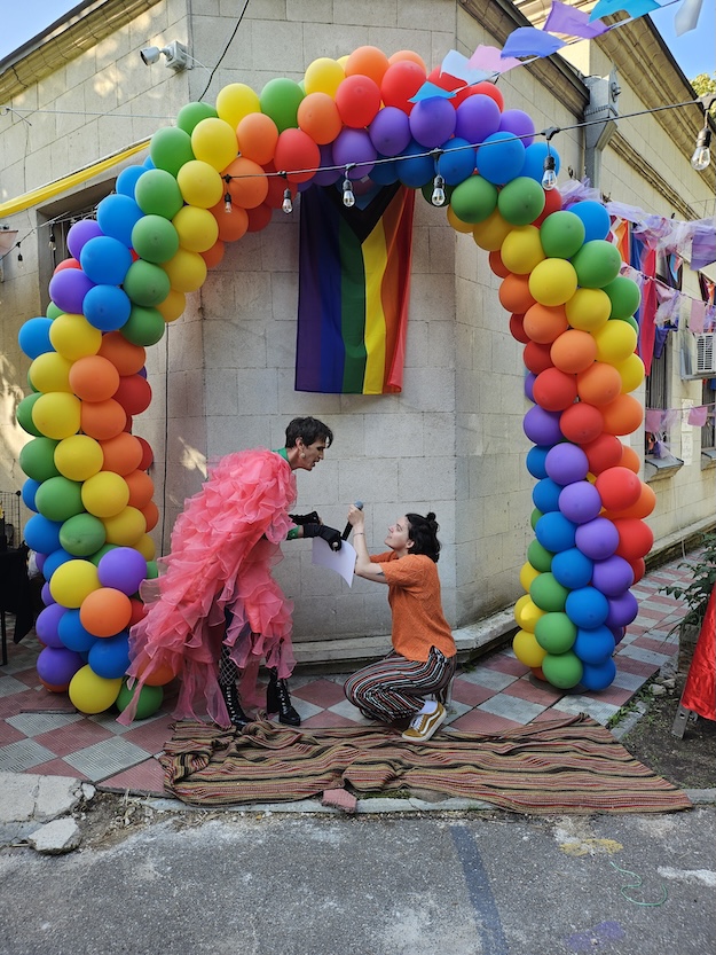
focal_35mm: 24
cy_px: 478
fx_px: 662
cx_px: 358
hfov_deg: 56.8
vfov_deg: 71.6
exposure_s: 1/255
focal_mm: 5
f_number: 1.8
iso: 50
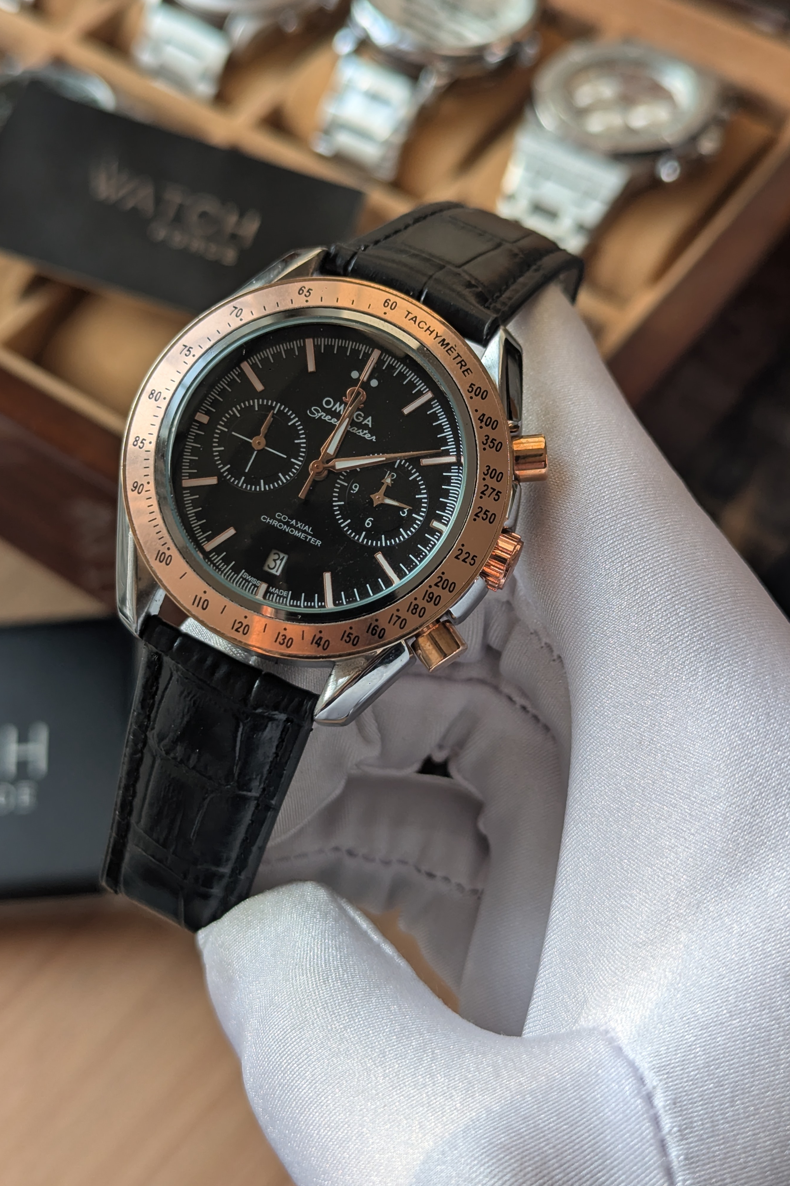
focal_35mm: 51
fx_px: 1679
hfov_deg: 26.5
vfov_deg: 38.9
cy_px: 583
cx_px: 349
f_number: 1.85
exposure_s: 1/319
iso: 47
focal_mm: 6.81
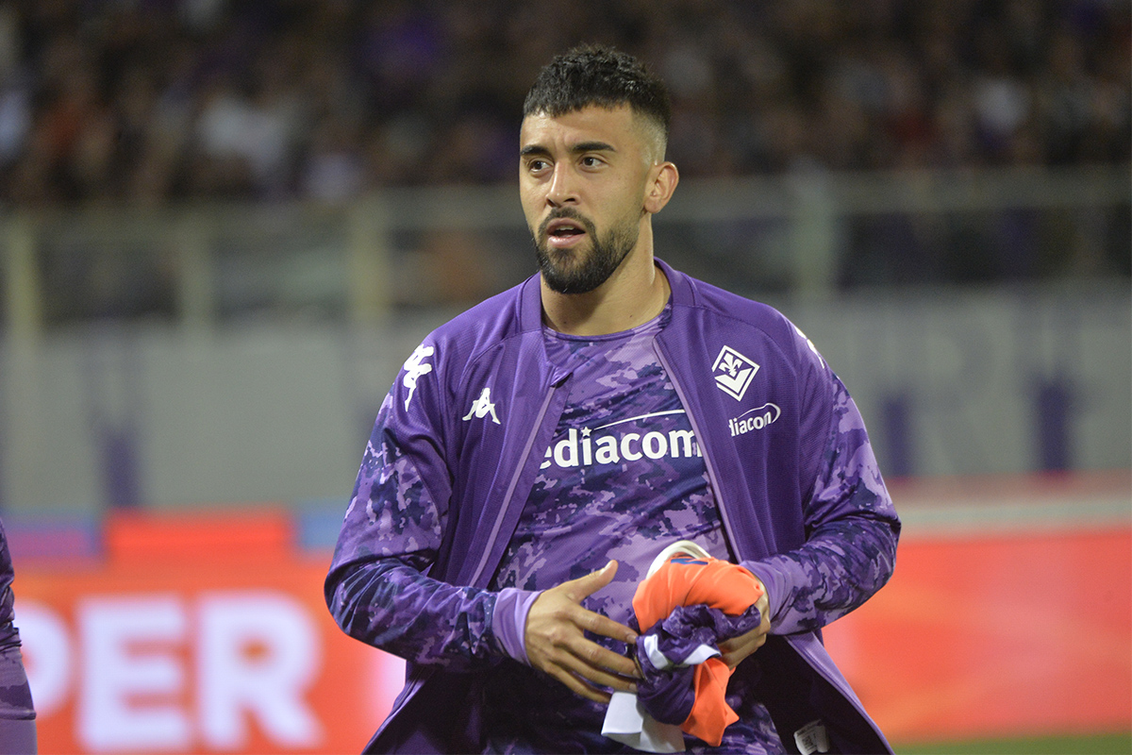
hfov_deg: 5.2
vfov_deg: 3.4
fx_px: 12577
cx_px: 566
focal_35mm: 400
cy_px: 378
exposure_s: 1/500
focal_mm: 400
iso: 3200
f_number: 5.6
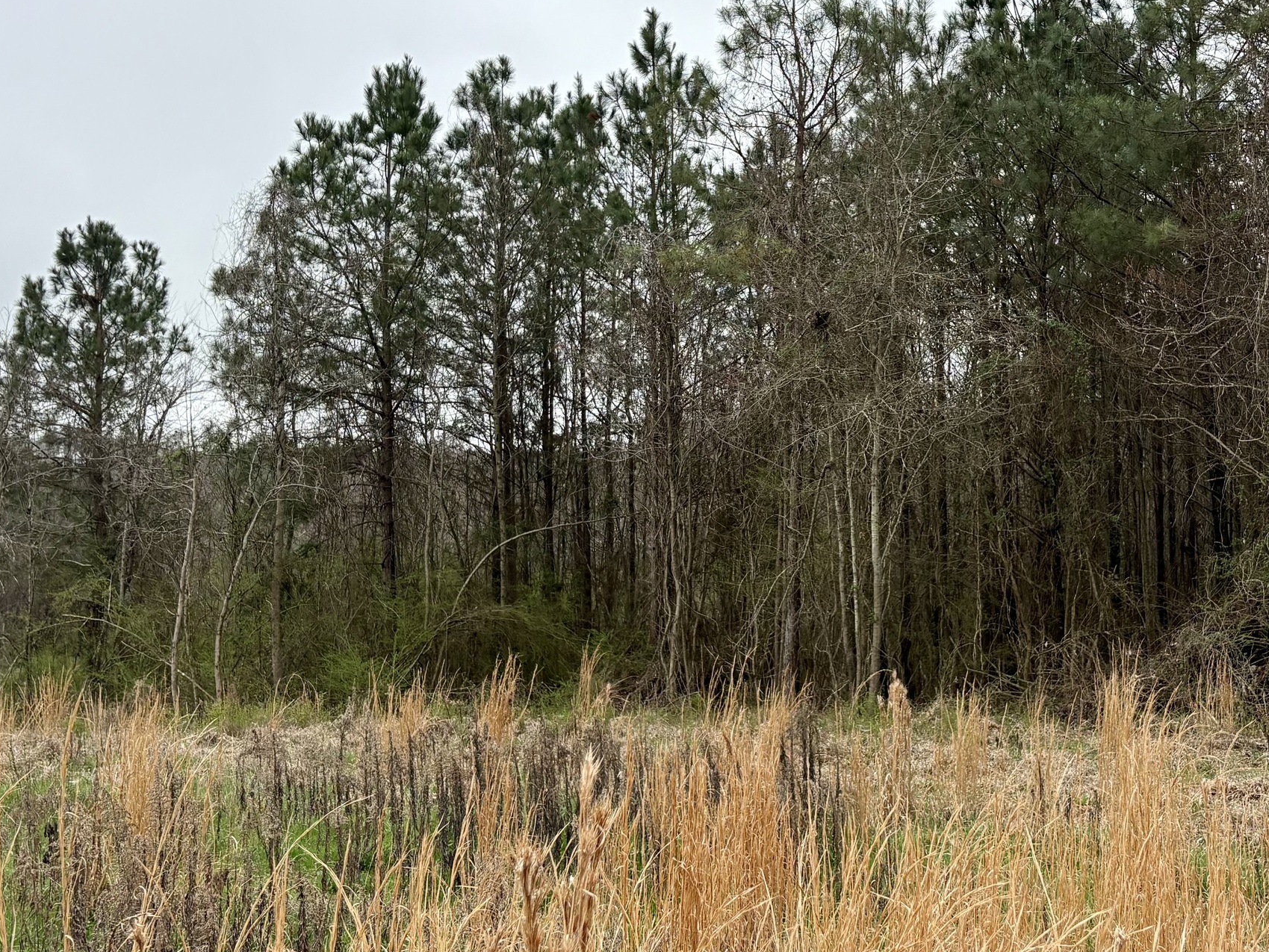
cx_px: 794
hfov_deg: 40.1
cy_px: 426
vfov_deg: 30.9
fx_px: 1723
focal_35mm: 47
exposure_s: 1/1848
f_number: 1.6
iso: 50
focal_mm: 5.96
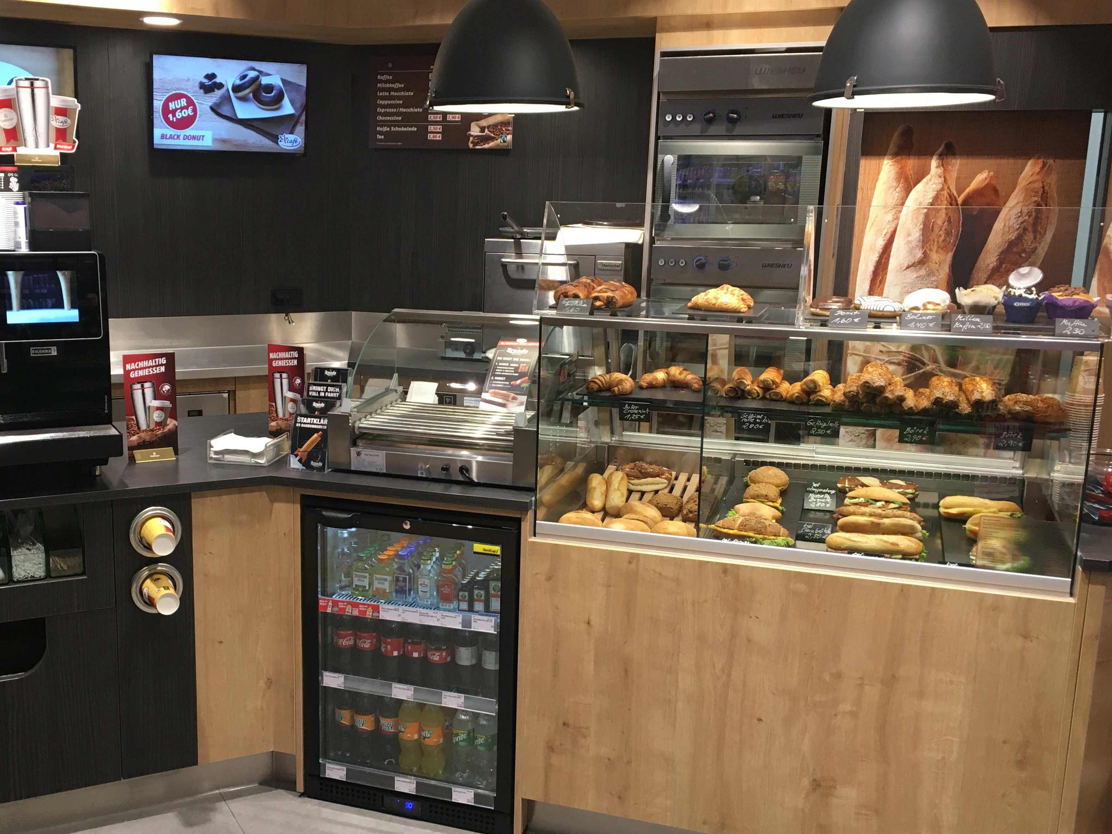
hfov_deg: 49.8
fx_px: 1189
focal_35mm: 37
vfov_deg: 38.6
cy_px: 444
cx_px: 434
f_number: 2.2
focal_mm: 4.15
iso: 50
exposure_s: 1/33
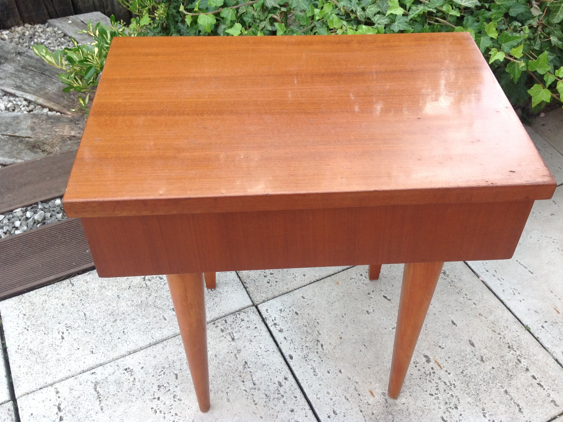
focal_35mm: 39
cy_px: 189
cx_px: 308
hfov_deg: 47.8
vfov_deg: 36.8
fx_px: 634
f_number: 2.4
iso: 50
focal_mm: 4.28
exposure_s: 1/163
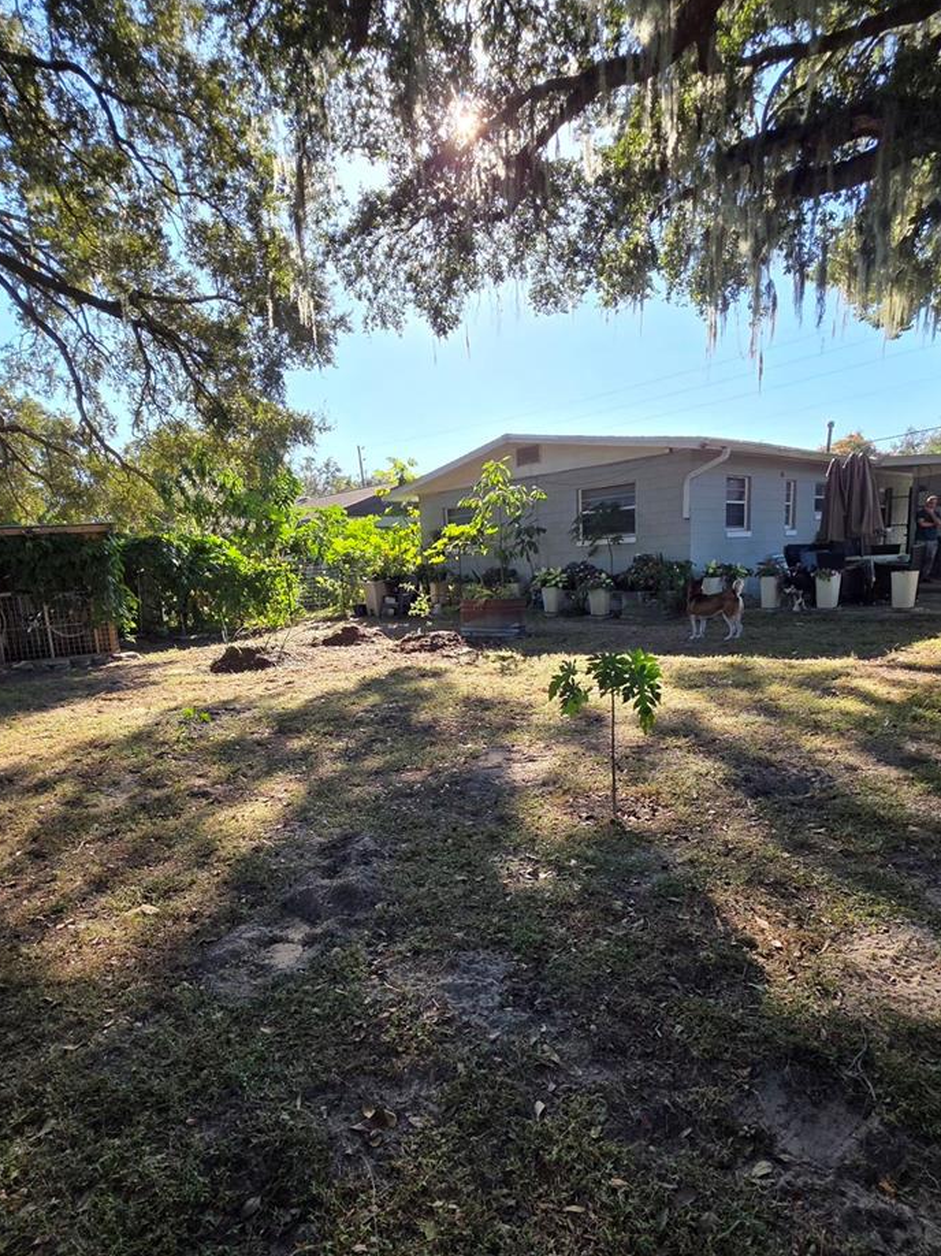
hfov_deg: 74.6
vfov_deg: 90.7
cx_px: 440
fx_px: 616
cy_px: 698
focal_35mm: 17
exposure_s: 1/588
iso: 40
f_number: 1.9
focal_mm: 2.2
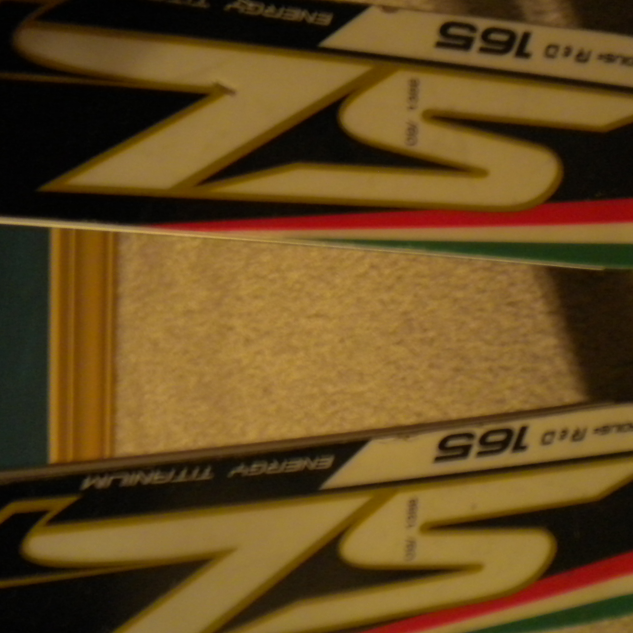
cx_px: 326
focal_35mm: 45
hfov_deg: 37.5
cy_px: 309
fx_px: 931
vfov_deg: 37.6
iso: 400
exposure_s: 1/7.3
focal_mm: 6.3
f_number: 3.1
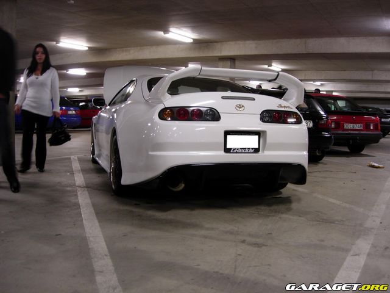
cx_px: 195
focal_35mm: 38
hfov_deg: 49.0
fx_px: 428
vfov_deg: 37.7
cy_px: 146
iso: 64
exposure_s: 1/8
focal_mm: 7.8
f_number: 2.8
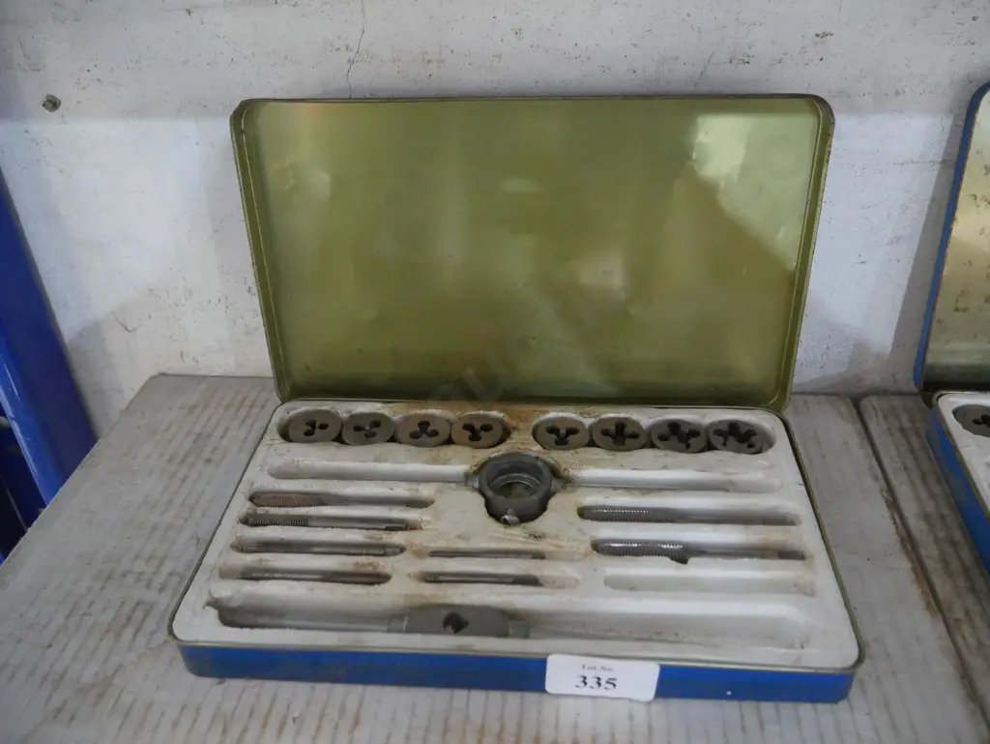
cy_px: 372
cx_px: 495
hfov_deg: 63.4
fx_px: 801
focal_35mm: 28
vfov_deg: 49.8
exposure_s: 1/40
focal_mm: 14
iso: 3200
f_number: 3.5
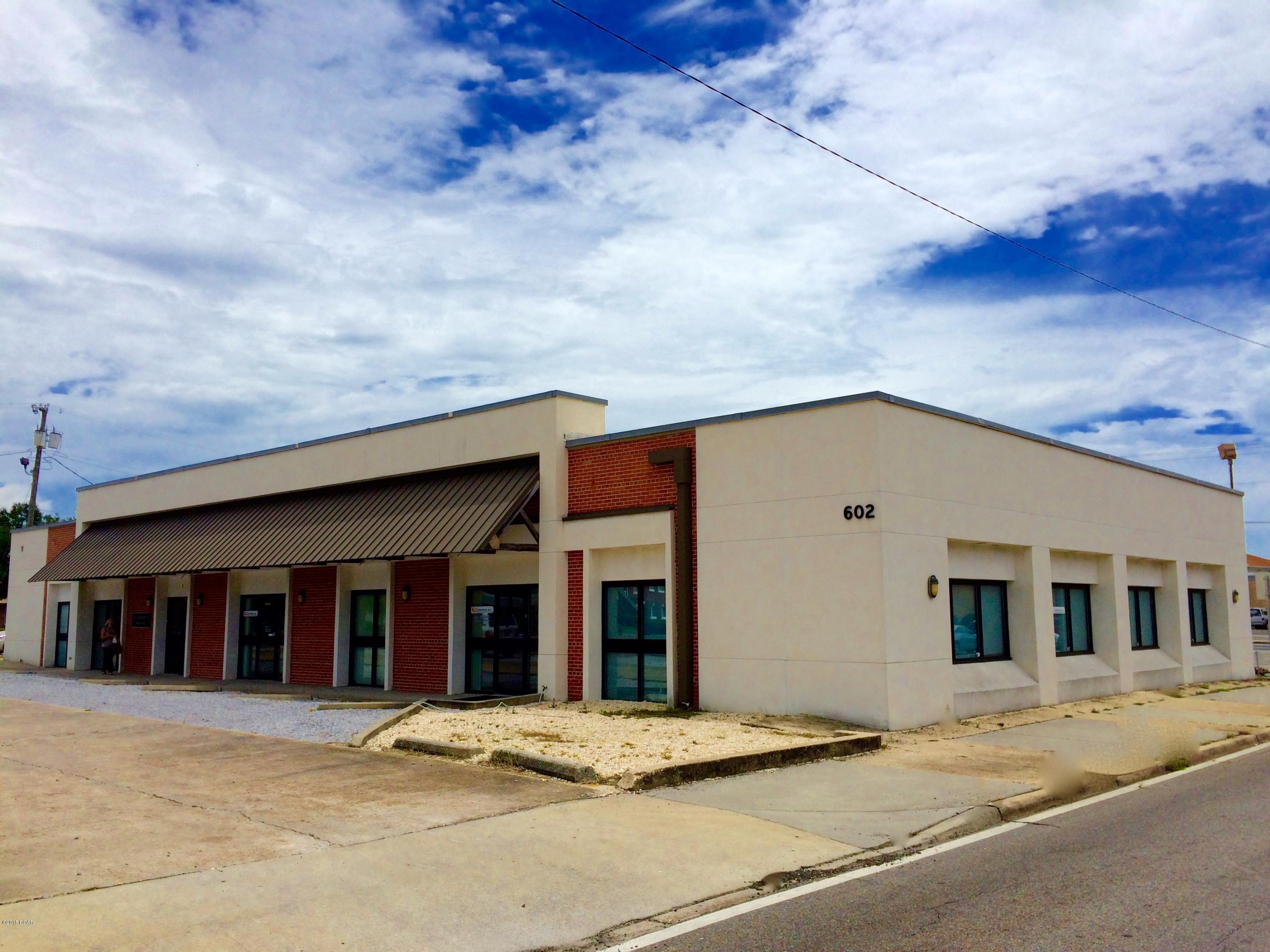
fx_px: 1064
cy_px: 476
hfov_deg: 61.7
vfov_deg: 48.2
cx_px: 635
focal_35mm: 29
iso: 40
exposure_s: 1/5128
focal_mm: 4.15
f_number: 2.2
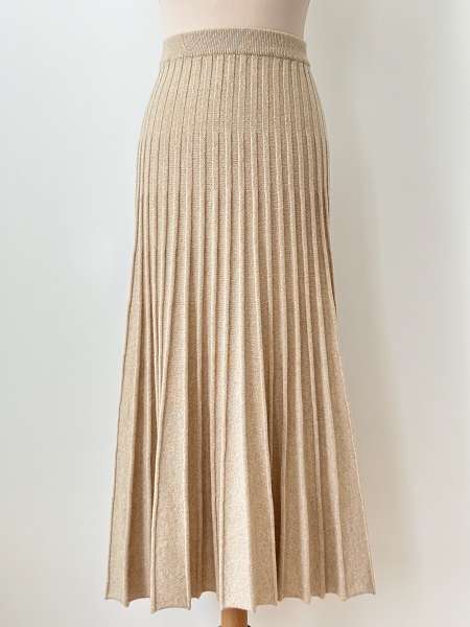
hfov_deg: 30.3
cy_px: 314
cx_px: 235
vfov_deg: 39.7
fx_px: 869
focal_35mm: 48
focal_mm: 6.86
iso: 125
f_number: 1.78
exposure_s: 1/74
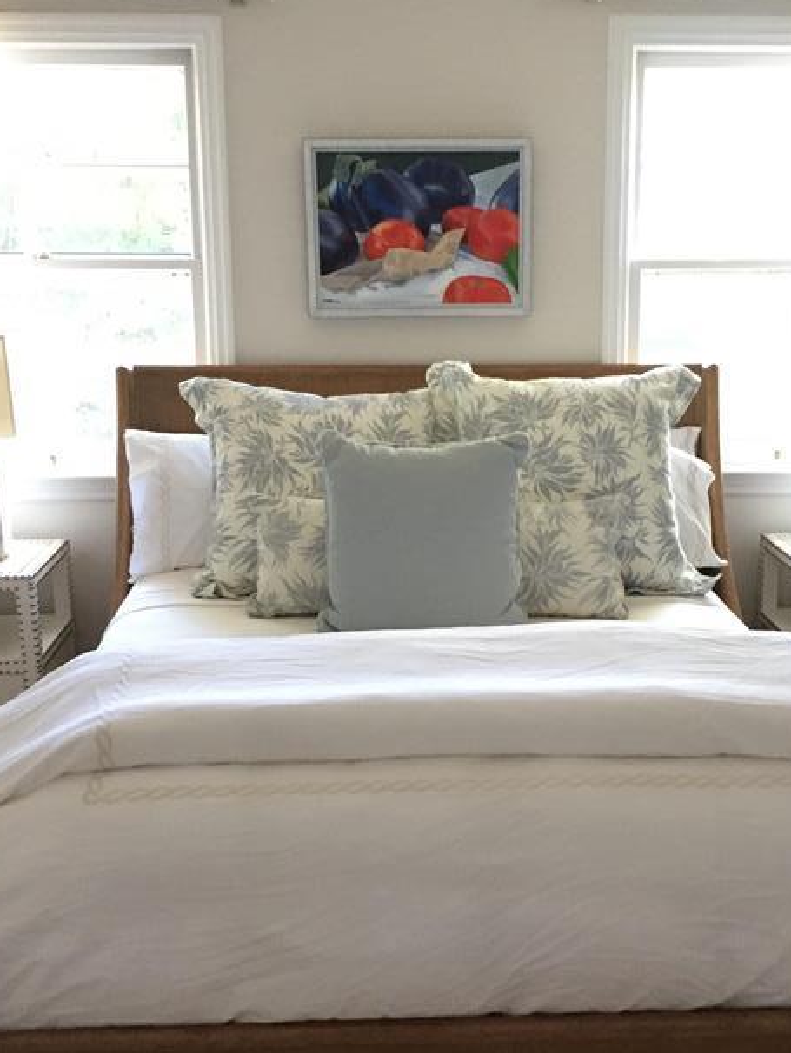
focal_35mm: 49
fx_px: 1492
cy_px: 655
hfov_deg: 29.7
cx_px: 452
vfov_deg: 38.7
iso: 250
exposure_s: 1/30
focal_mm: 4.15
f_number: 2.2
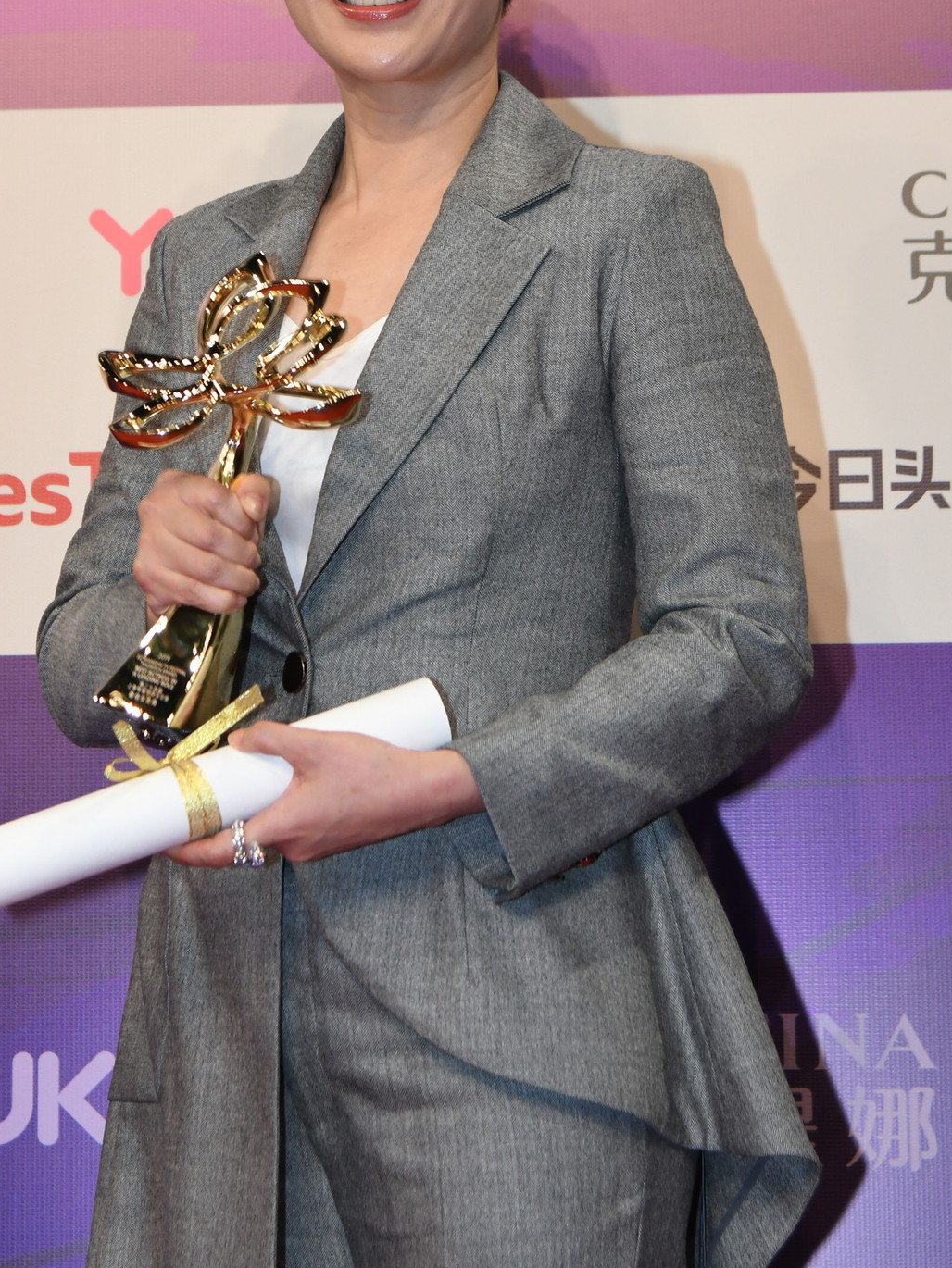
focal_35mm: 112
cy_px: 398
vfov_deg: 17.5
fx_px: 4106
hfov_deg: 13.2
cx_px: 373
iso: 640
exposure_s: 1/250
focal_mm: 52
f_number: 4
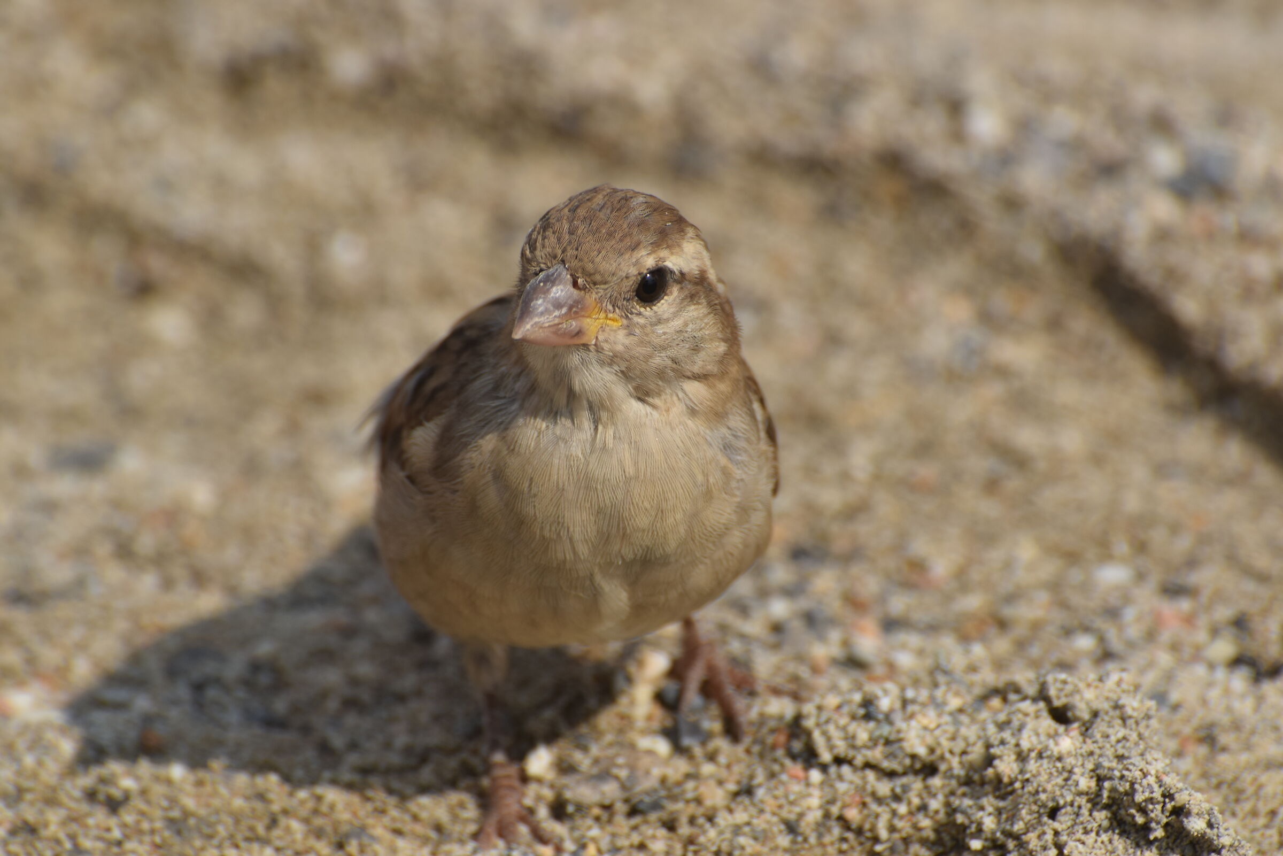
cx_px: 642
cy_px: 428
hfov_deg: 4.6
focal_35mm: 450
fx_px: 16039
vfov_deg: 3.1
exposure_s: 1/400
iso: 100
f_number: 8
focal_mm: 300
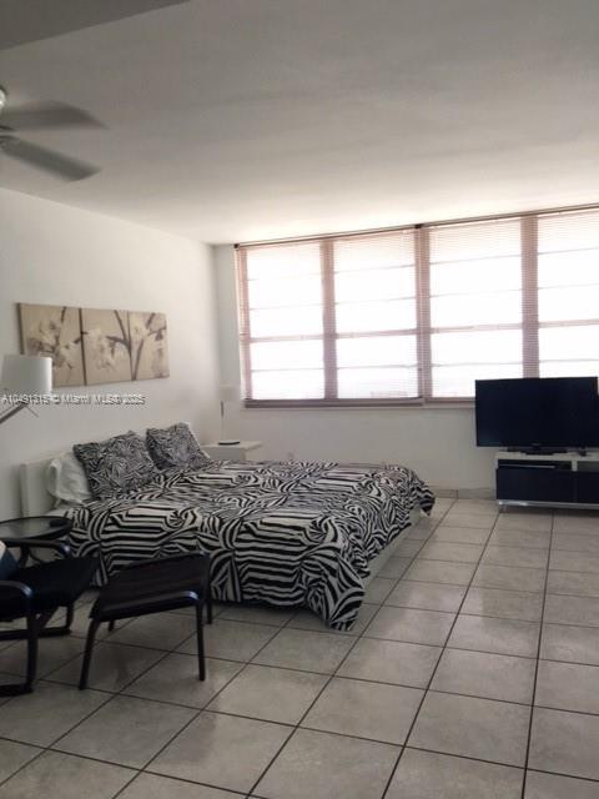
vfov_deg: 61.7
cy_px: 400
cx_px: 300
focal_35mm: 29
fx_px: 669
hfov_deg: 48.2
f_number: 2.2
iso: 32
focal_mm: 4.15
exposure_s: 1/30
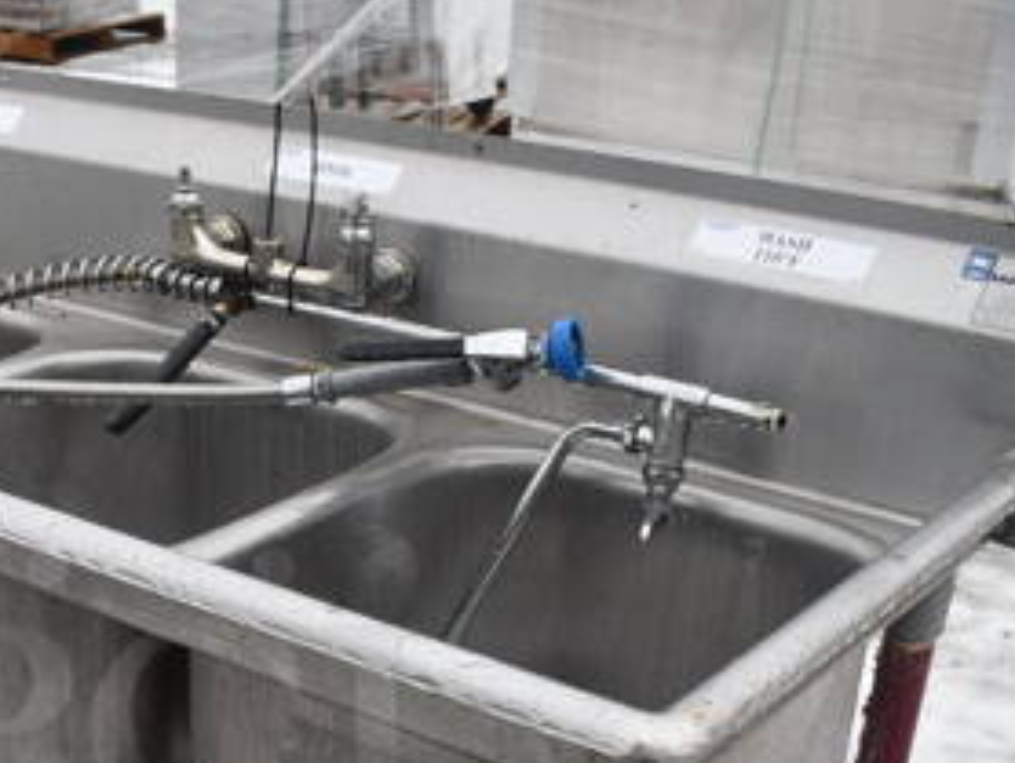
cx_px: 161
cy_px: 716
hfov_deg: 32.5
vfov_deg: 24.8
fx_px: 1673
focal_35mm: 57
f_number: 5.6
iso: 200
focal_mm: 18
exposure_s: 1/125
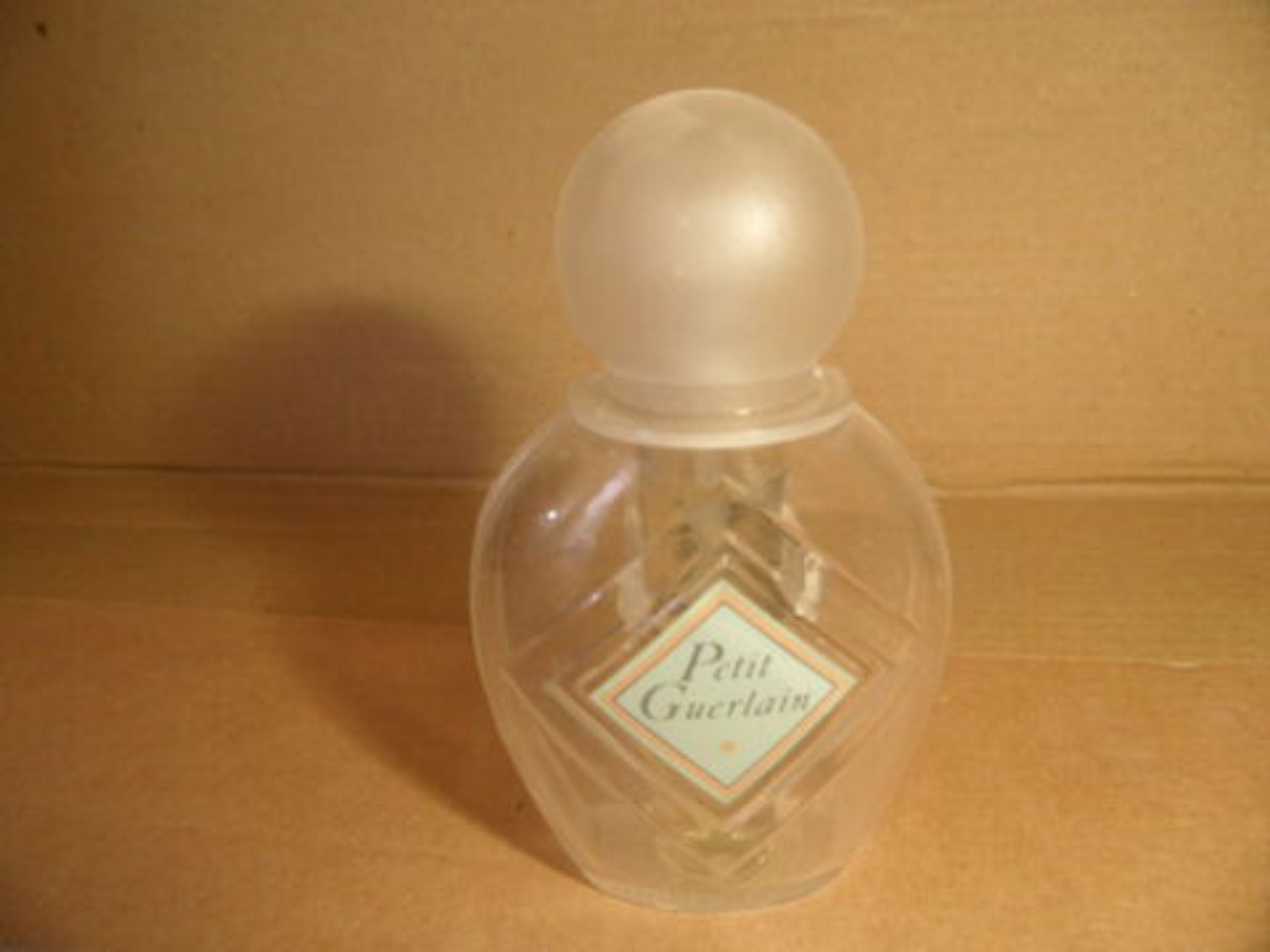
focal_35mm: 24
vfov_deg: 56.8
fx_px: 881
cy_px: 476
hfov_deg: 71.6
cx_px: 635
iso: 200
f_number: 3.2
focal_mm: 3.9
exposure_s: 1/30
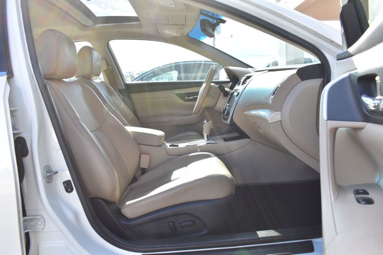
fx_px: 287
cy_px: 128
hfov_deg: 67.4
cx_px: 192
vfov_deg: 47.9
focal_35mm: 27
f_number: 8
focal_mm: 18
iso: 400
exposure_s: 1/250
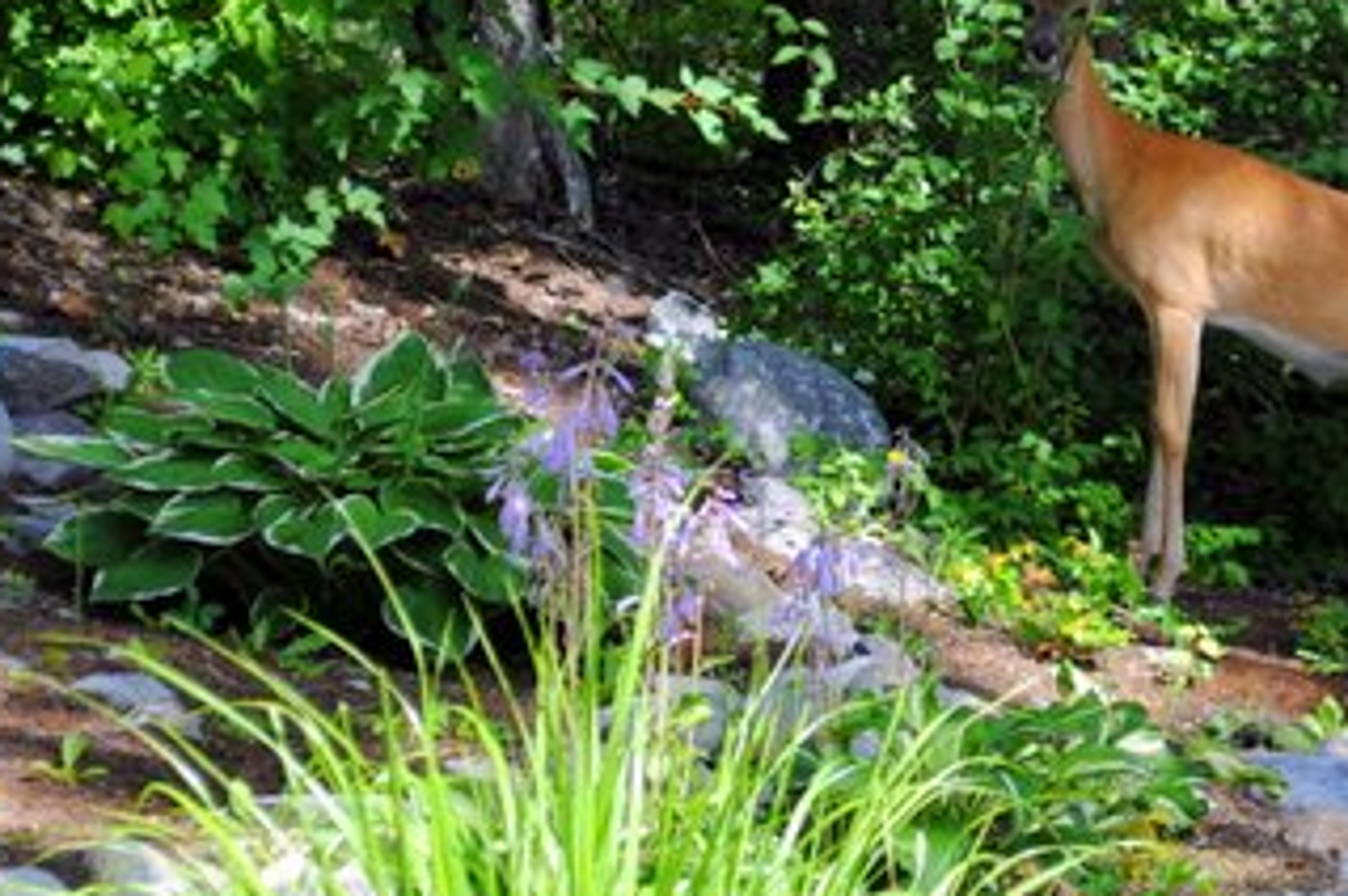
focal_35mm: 166
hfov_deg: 12.4
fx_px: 6210
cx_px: 887
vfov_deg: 8.2
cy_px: 243
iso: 140
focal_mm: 55
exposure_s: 1/125
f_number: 5.6
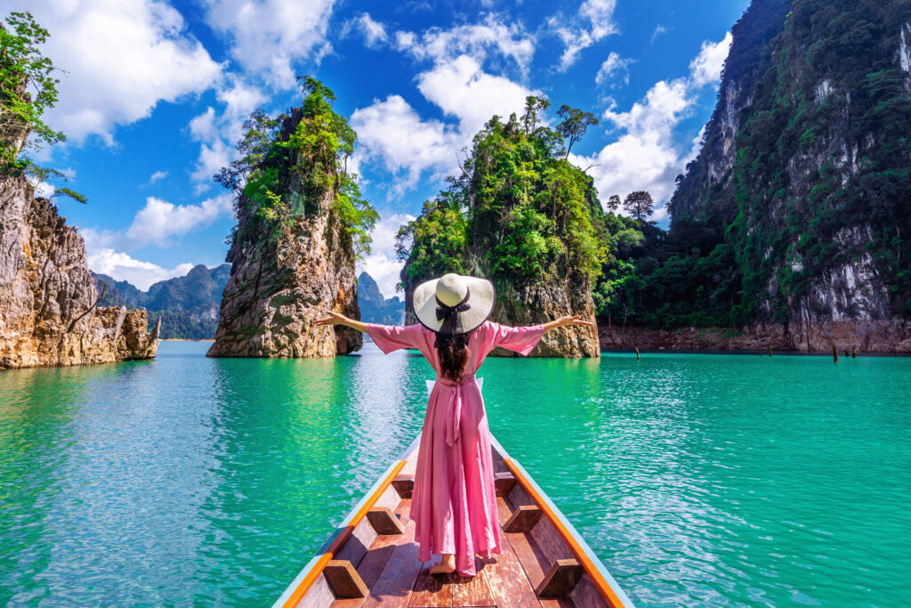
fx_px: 481
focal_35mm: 19
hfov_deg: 86.9
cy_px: 304
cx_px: 456
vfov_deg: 64.6
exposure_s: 1/800
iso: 200
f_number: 8
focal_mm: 19
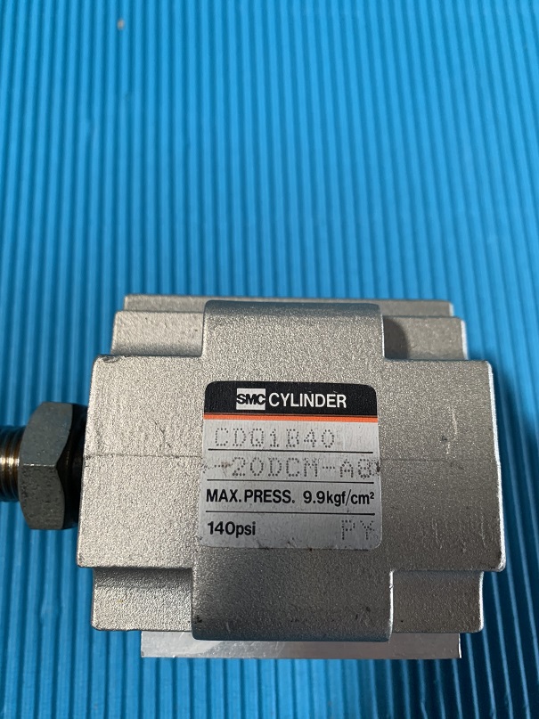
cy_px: 360
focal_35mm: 26
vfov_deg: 67.3
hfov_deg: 53.1
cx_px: 270
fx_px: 540
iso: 160
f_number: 1.8
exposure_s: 1/60
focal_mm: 4.25
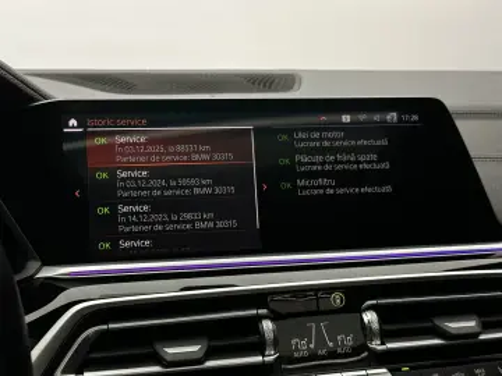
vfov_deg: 30.3
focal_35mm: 48
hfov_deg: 39.7
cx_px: 251
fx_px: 696
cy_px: 188
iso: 100
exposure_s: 1/51
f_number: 1.78
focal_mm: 6.86
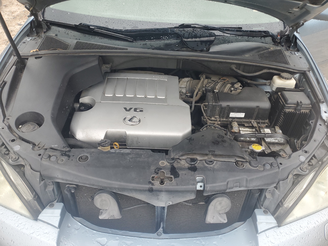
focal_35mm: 26
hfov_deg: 67.3
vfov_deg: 53.1
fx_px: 246
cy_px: 123
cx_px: 164
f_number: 1.5
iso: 50
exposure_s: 1/294
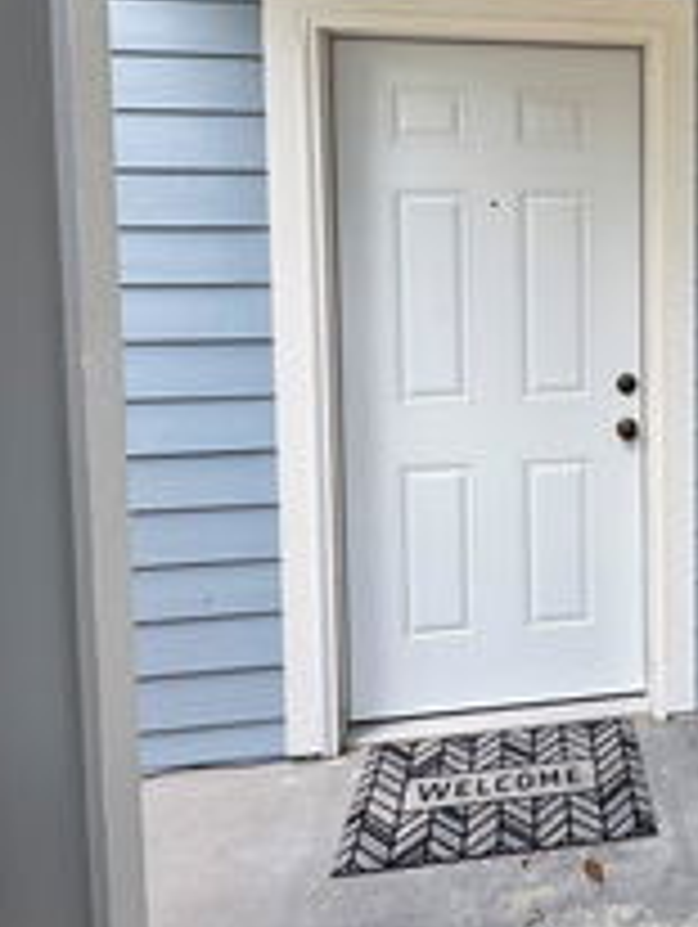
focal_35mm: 29
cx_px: 655
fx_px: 778
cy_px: 297
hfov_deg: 43.2
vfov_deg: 59.9
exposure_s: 1/213
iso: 40
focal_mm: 2.22
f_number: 2.2
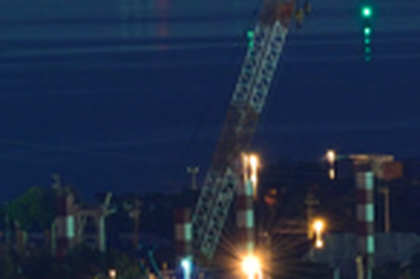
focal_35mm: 2104
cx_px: 207
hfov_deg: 1.0
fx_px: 24519
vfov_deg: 0.7
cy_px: -289
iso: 250
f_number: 7.1
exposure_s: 25
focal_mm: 300
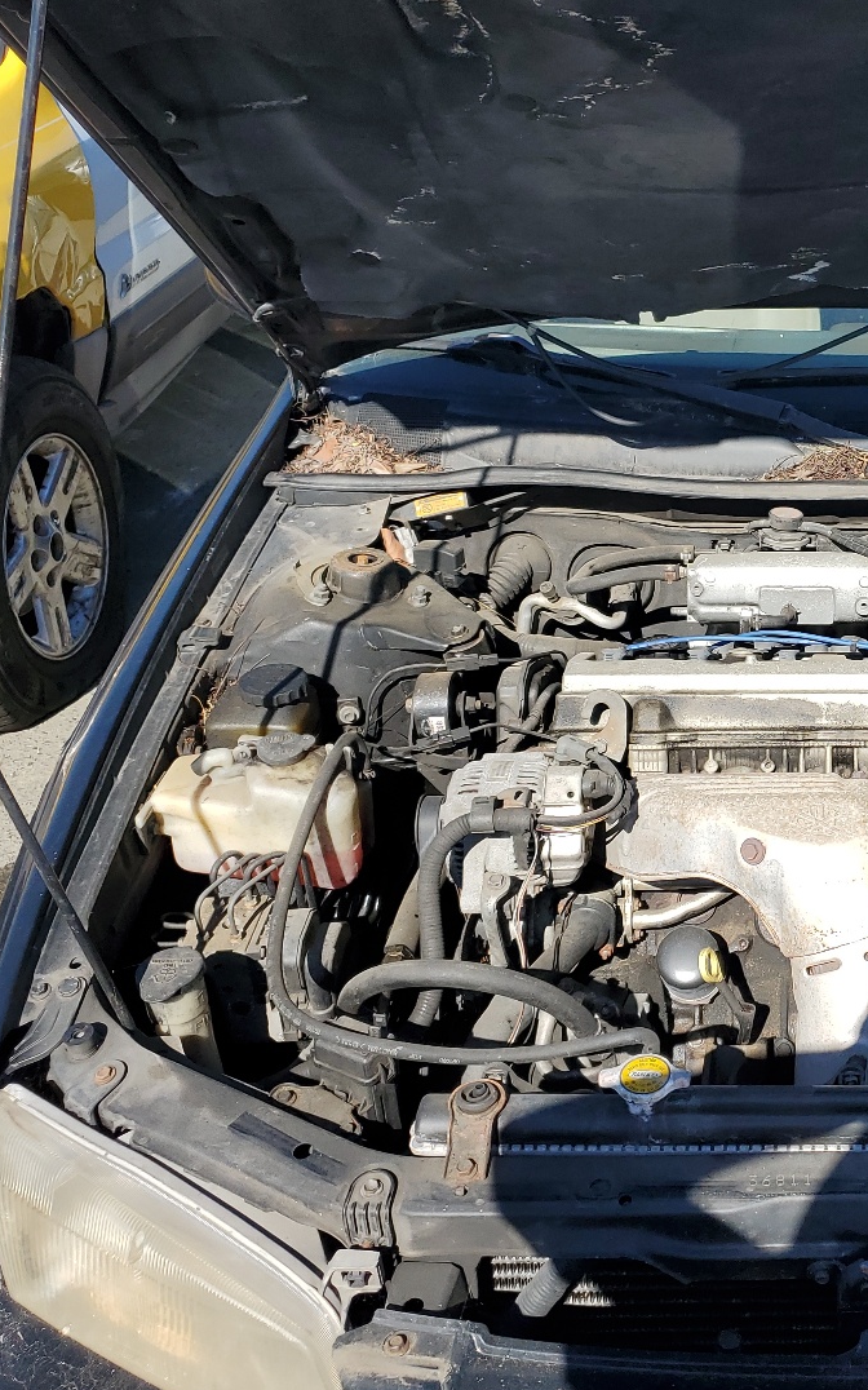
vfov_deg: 48.2
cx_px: 886
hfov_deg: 29.0
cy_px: 629
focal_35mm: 41
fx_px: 1553
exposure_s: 1/2000
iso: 50
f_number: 1.5
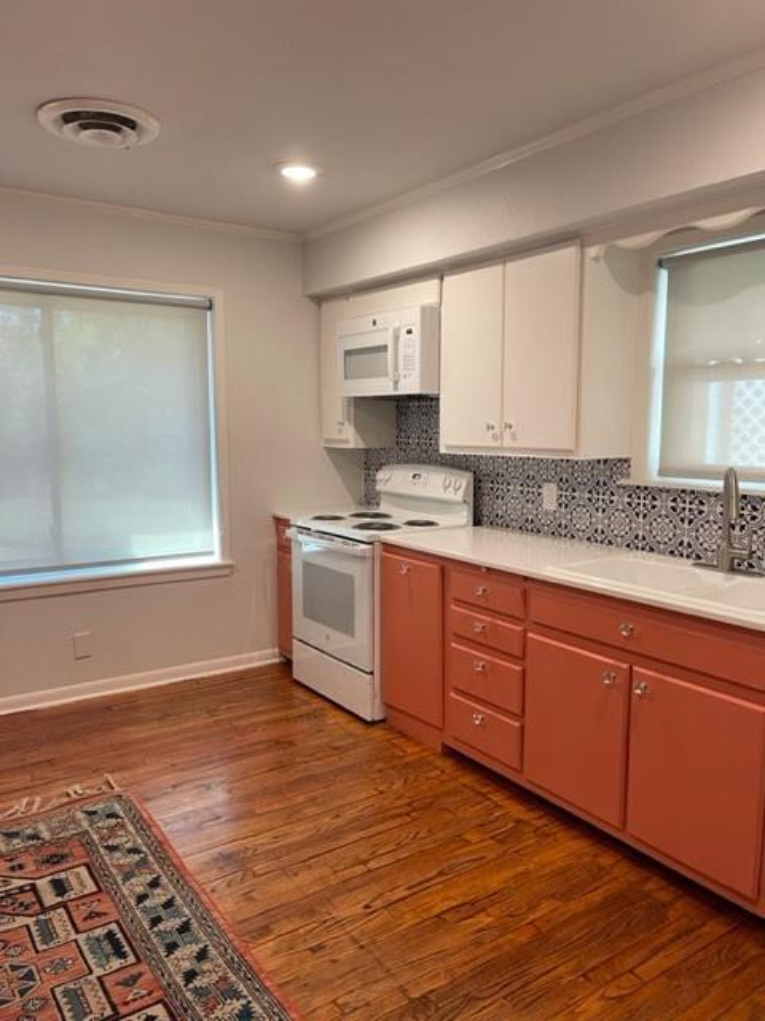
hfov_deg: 53.1
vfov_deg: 67.3
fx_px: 766
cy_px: 510
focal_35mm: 26
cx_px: 382
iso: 80
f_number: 1.6
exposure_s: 1/60
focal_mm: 5.1
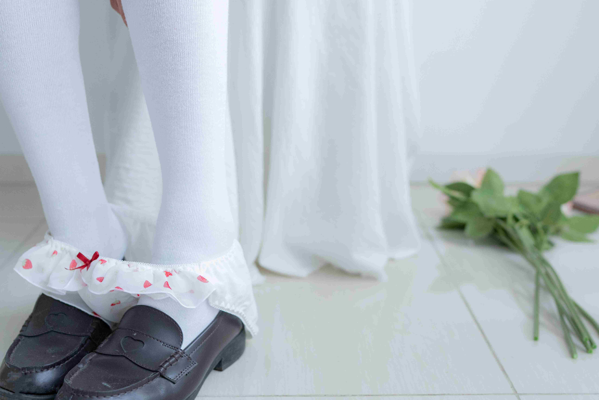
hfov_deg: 38.2
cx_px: 300
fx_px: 865
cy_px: 200
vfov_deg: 26.0
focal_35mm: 52
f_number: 2.5
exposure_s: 1/60
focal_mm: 35
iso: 1000
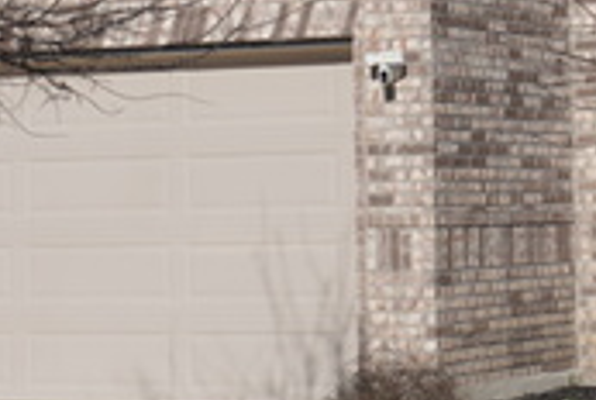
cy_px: 0
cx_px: 455
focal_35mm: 155
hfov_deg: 13.2
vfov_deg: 8.8
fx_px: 2570
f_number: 14
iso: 100
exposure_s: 1/200
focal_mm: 28
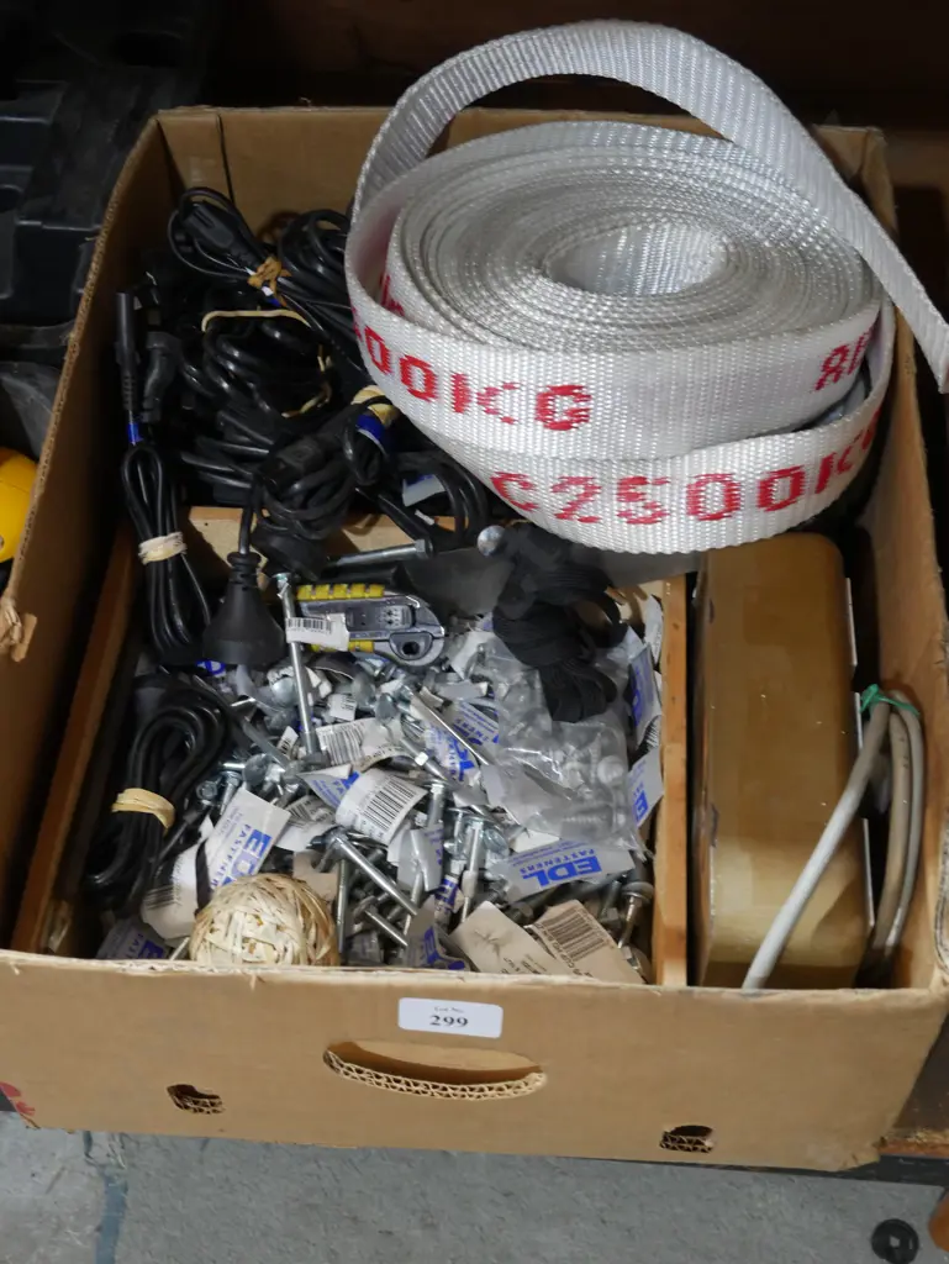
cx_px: 474
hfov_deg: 29.1
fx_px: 1826
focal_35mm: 50
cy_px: 632
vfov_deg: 38.2
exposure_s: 1/60
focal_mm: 25
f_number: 5.3
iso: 1250
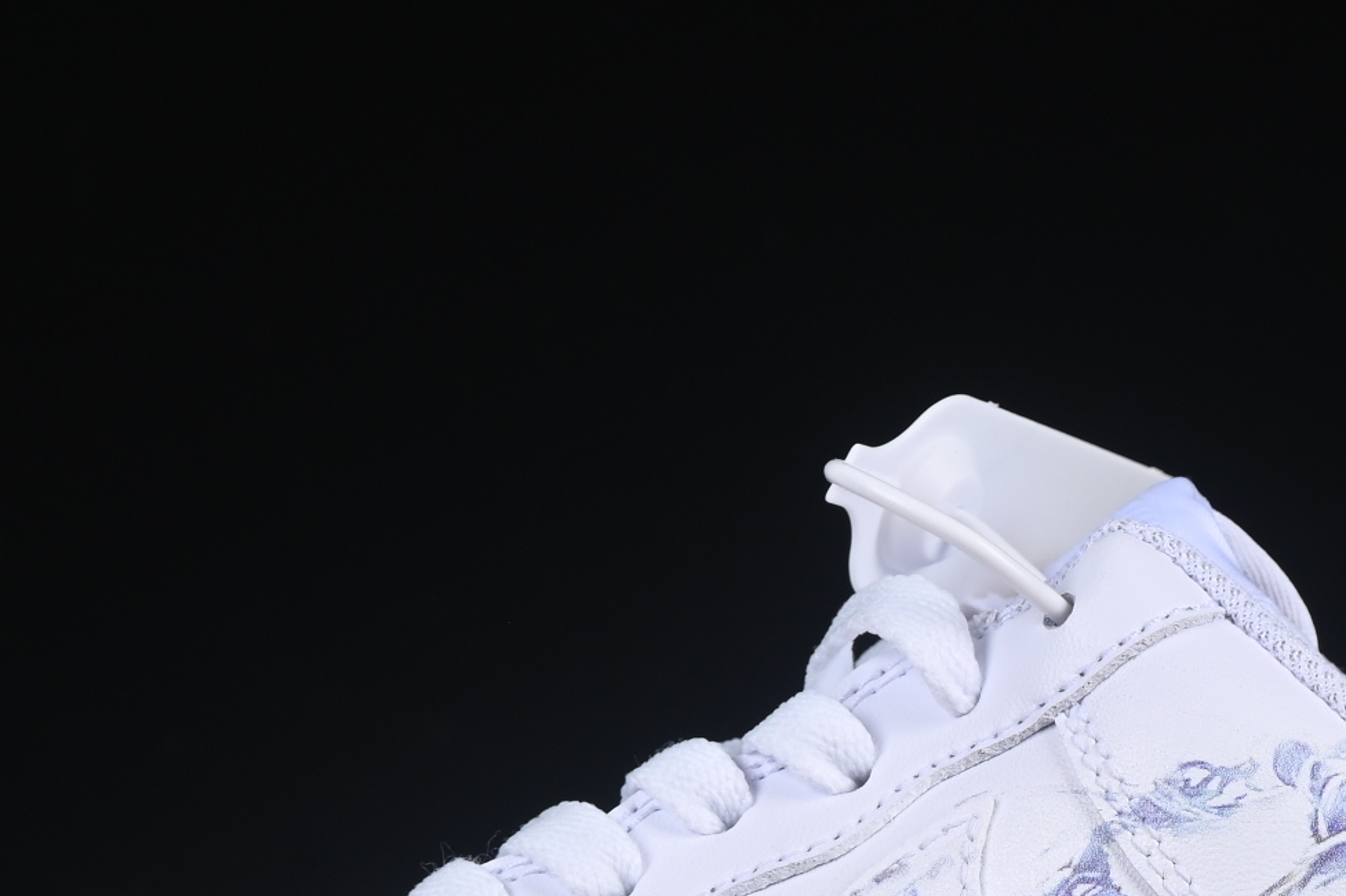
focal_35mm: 214
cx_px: 902
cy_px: 838
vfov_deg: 6.4
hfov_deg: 9.6
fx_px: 7998
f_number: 8
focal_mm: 50
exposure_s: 1/80
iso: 160
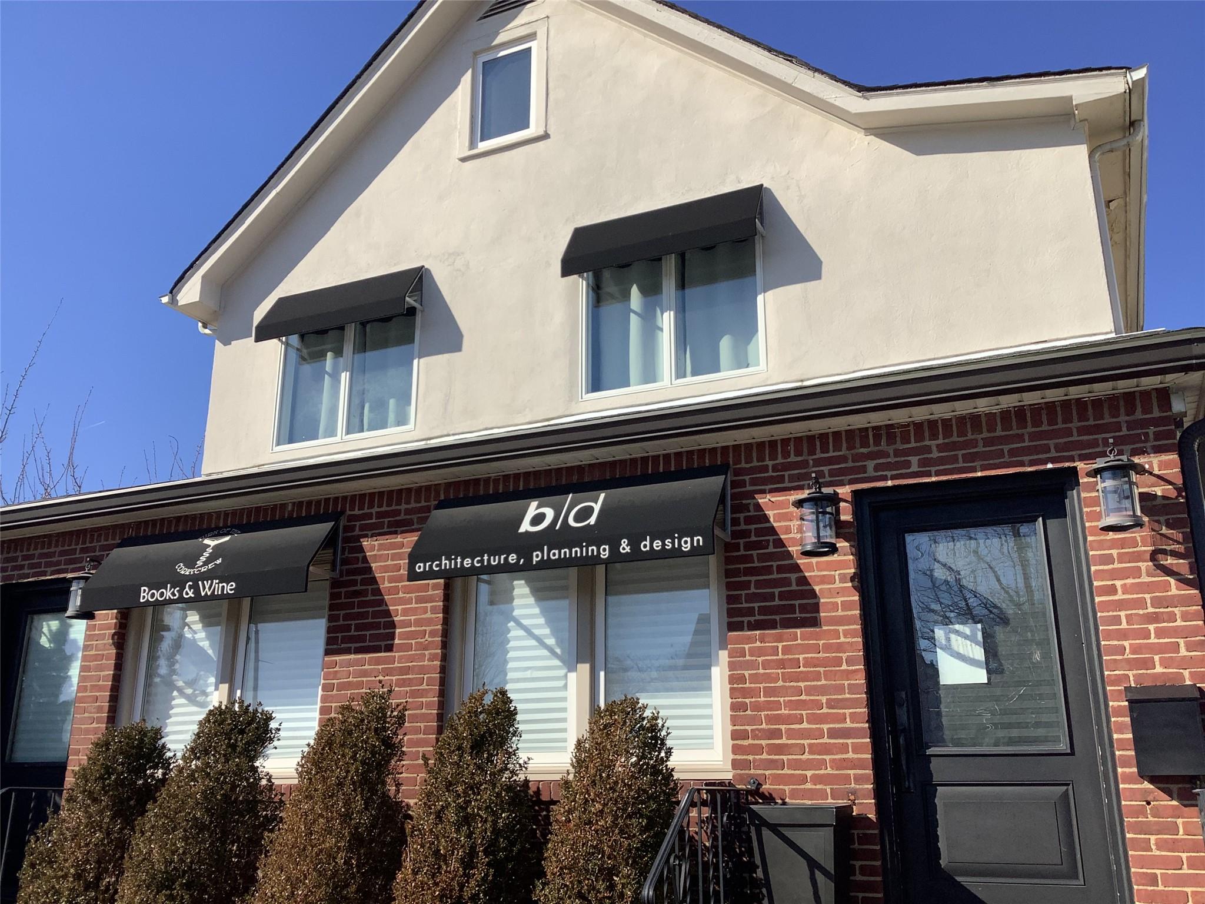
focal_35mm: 31
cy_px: 452
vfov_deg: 45.4
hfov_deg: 58.4
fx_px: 1079
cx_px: 602
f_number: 2.4
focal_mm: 3.3
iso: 25
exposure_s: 1/1597
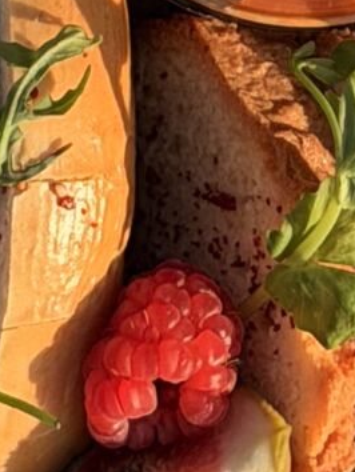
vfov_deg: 5.4
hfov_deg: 4.3
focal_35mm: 347
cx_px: 380
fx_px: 4739
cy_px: -803
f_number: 1.78
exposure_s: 1/2208
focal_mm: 6.76
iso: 64
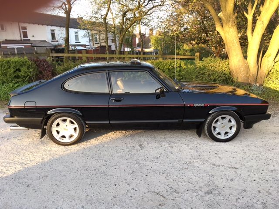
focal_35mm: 29
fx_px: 234
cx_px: 140
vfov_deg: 48.2
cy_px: 104
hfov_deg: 61.7
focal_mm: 4.15
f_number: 2.2
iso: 25
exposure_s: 1/100
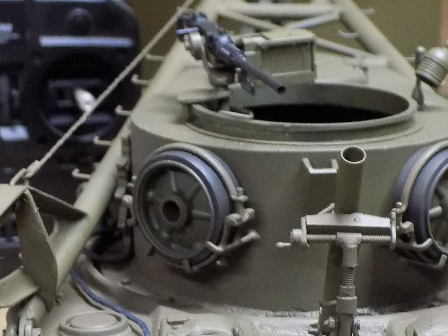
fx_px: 1566
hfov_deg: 16.2
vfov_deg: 11.9
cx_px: 356
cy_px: 417
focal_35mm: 121
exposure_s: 1/15
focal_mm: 8.1
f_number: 3.7
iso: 400
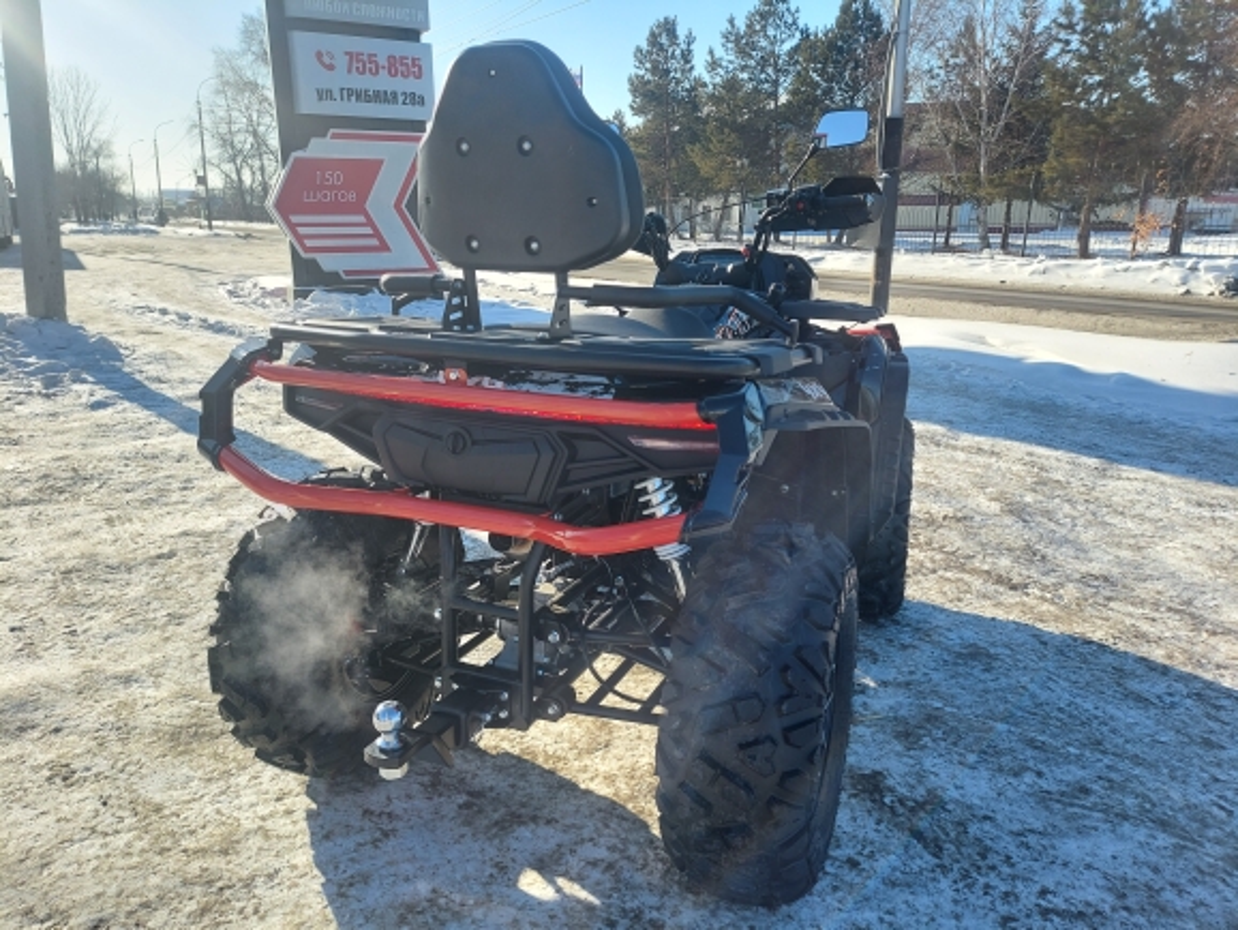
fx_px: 859
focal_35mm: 24
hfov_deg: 71.6
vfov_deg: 56.9
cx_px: 619
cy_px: 465
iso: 40
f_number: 1.8
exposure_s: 1/693
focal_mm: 5.23
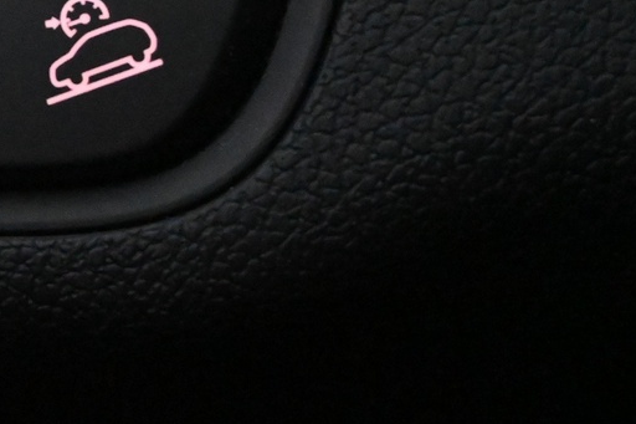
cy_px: -94
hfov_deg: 11.5
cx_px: -330
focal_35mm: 171
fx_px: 3020
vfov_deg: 7.9
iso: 10000
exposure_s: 1/60
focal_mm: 36
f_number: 5.3
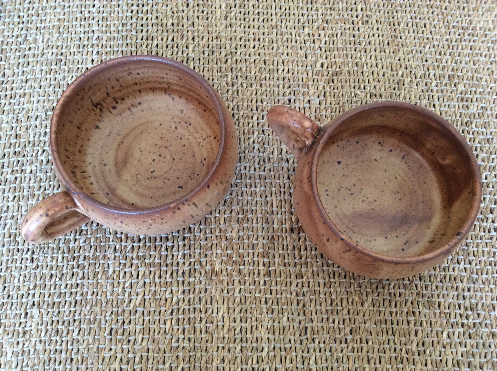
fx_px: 459
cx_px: 248
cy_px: 186
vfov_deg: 44.1
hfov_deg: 56.9
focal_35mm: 32
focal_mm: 3.3
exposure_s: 1/25
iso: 200
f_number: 2.4
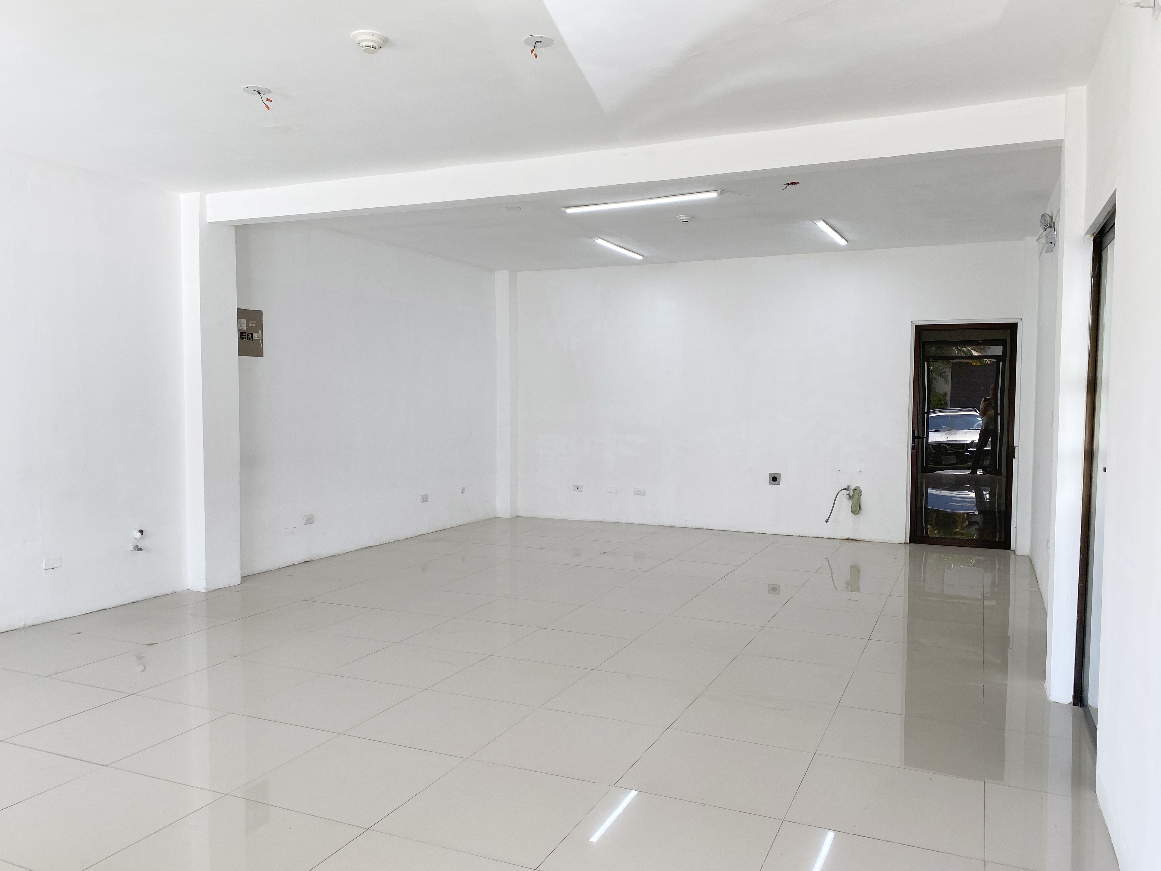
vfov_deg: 53.1
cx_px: 580
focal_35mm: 26
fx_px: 872
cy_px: 436
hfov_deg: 67.3
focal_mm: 4.25
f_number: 1.8
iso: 32
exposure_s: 1/168
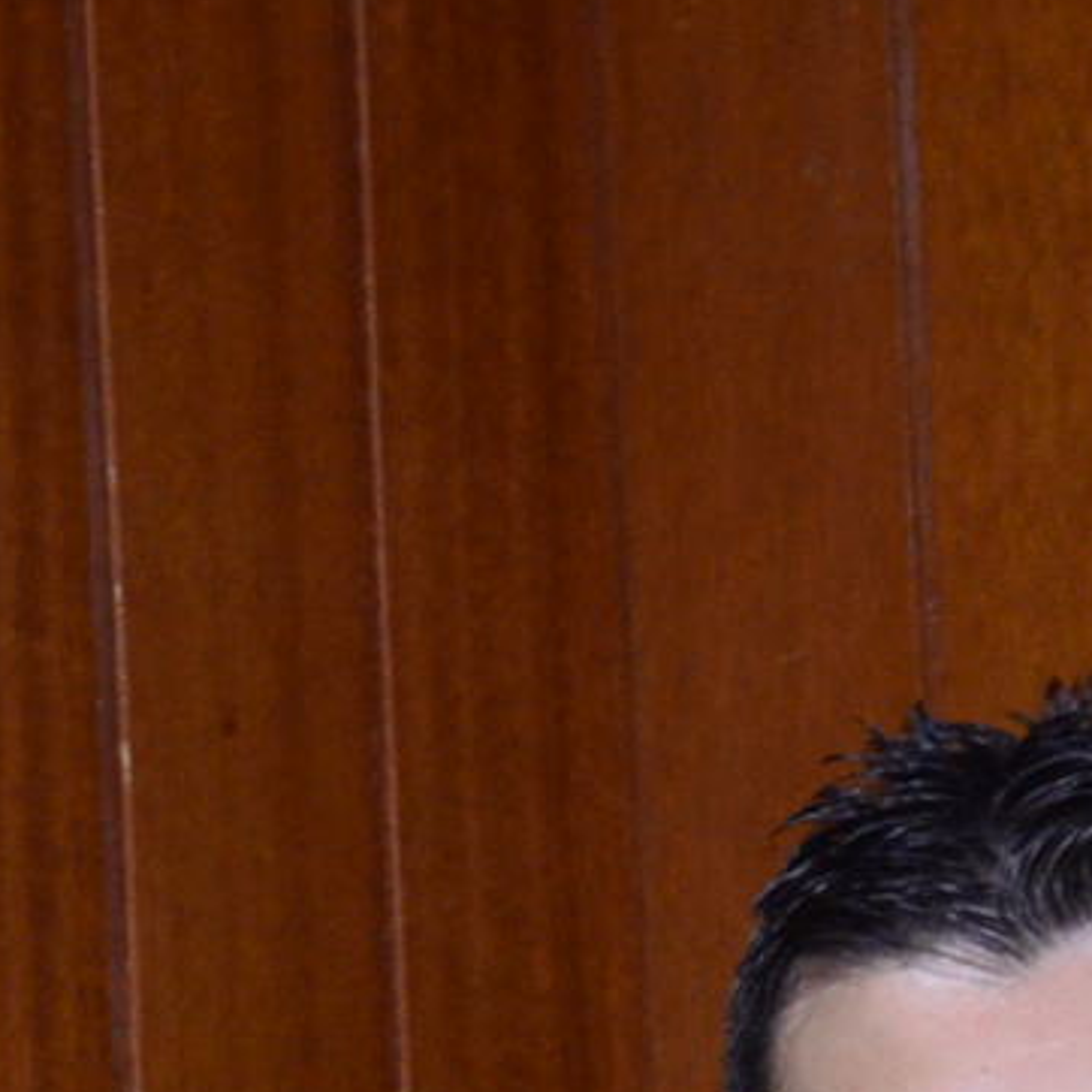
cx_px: -33
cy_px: 2763
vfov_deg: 5.0
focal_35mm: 339
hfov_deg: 5.2
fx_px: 12099
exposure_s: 1/80
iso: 1600
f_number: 4.8
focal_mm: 48
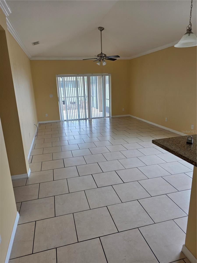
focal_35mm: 23
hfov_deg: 58.9
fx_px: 175
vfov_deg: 73.9
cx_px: 98
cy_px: 132
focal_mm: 6.3
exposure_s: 1/120
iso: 50
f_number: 1.7
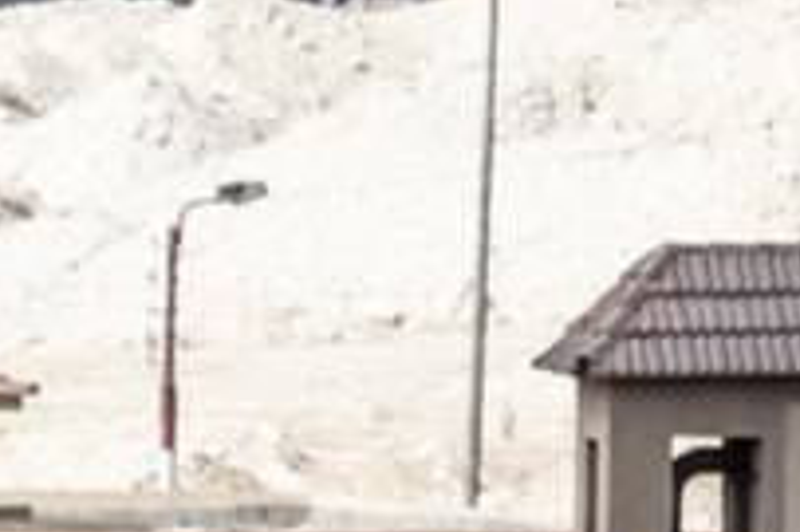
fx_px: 59017
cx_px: 1151
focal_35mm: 2658
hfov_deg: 0.8
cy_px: 24
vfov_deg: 0.5
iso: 125
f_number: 5.3
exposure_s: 1/800
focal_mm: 300
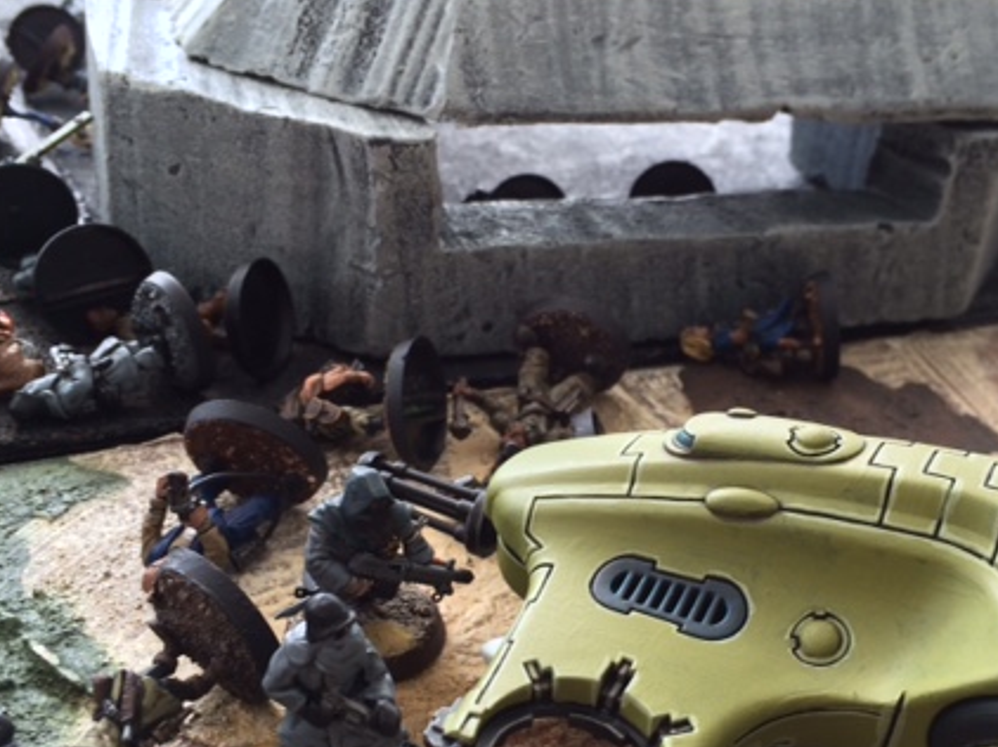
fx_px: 1268
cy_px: 433
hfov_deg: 42.9
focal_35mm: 44
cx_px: 572
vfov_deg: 32.8
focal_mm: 4.15
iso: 40
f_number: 2.2
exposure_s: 1/40
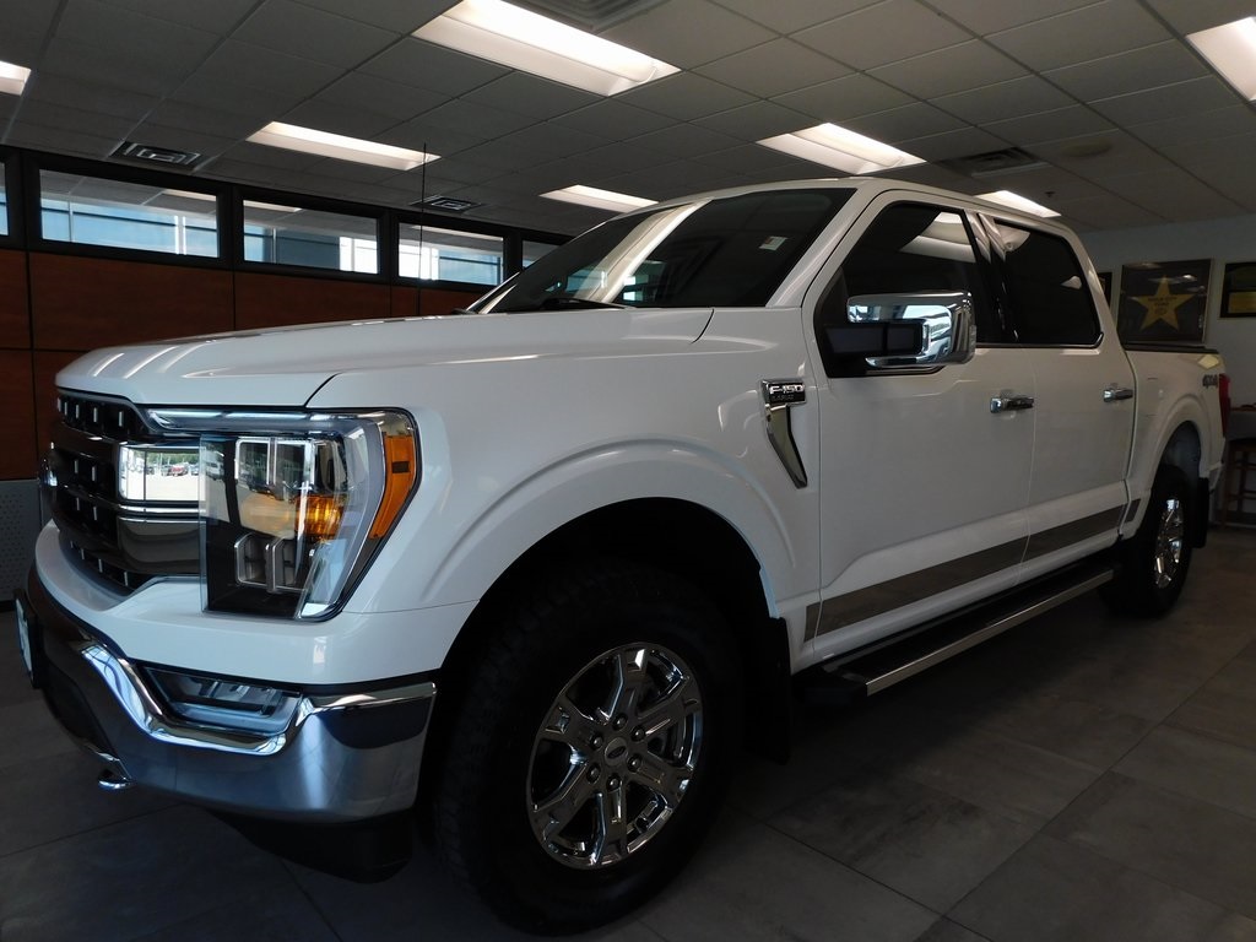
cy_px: 471
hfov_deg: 73.9
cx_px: 628
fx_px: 835
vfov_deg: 58.9
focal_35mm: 23
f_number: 3
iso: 125
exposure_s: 1/80
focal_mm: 4
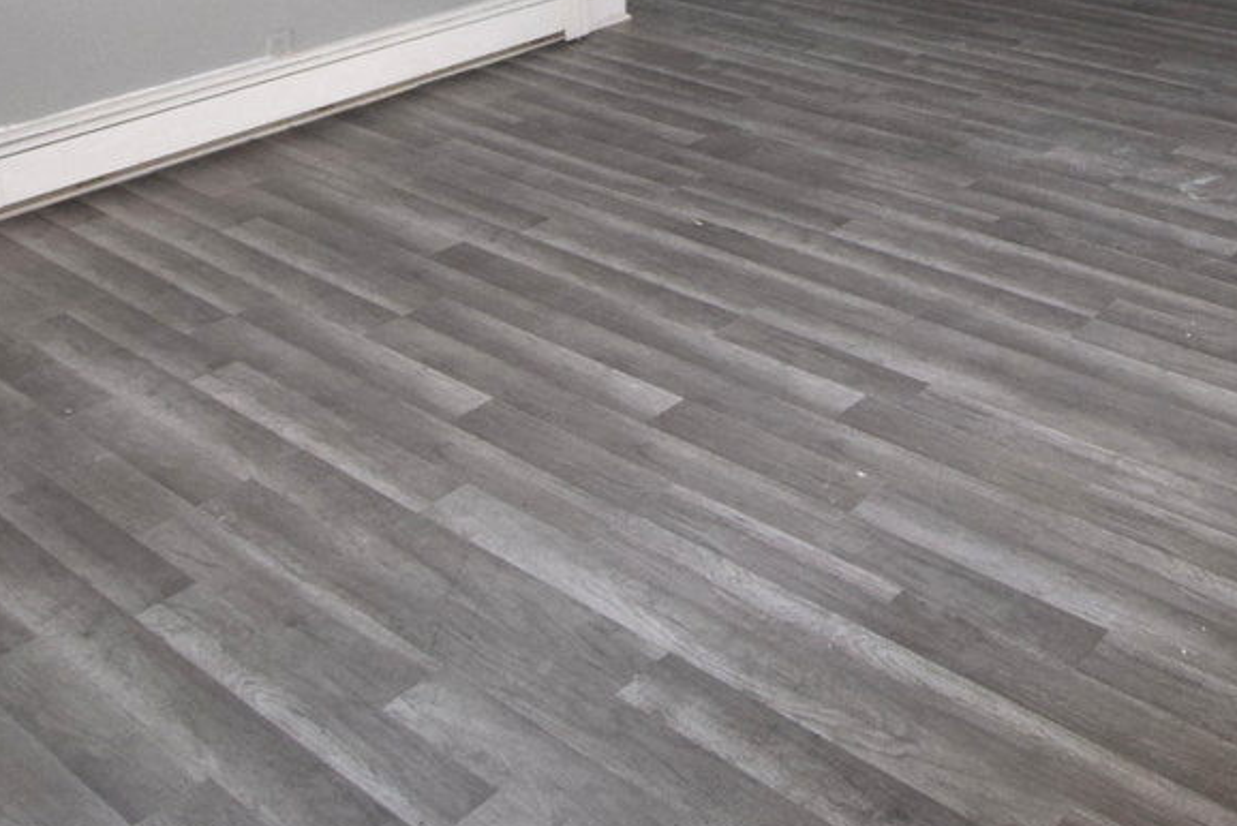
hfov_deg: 45.1
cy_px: -282
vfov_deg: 26.4
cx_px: 900
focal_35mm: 42
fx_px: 1444
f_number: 4.5
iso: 1100
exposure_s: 1/60
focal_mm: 10
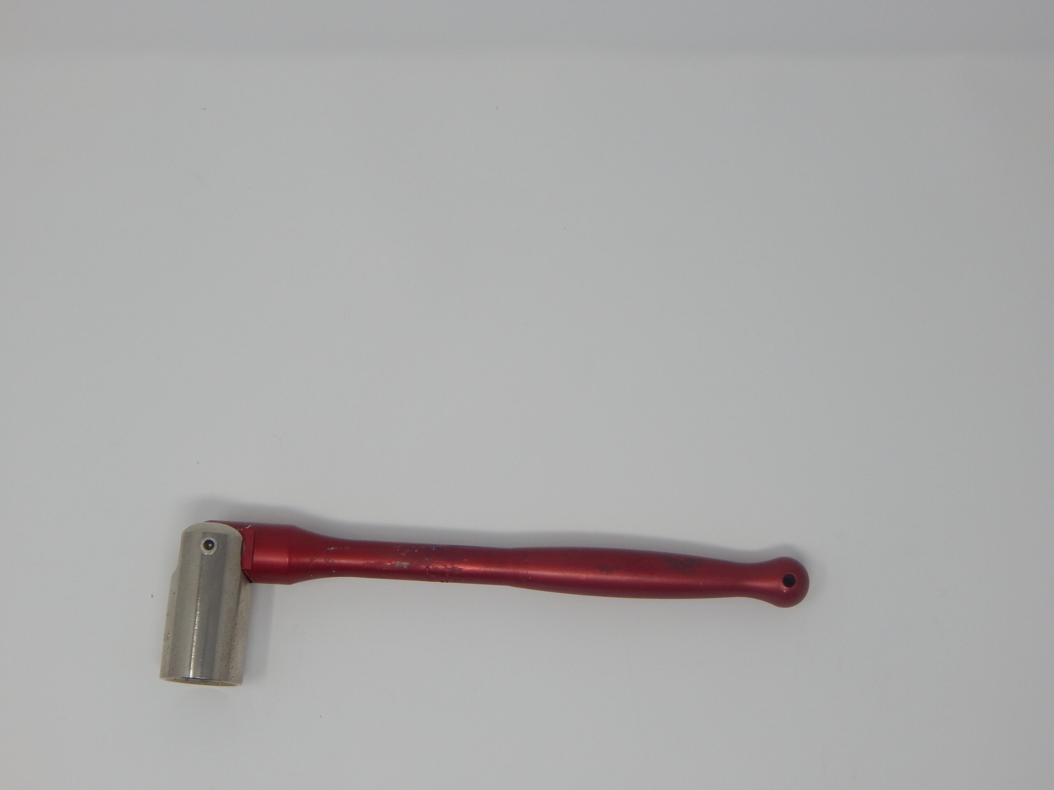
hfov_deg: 35.5
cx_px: 527
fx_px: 1644
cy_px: 395
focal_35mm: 54
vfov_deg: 27.0
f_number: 3.8
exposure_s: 1/125
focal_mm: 9.7
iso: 125
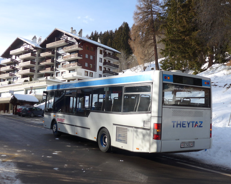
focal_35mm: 41
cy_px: 91
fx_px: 280
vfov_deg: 36.5
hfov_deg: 44.8
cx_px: 122
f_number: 2.8
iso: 80
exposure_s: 1/1000
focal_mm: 8
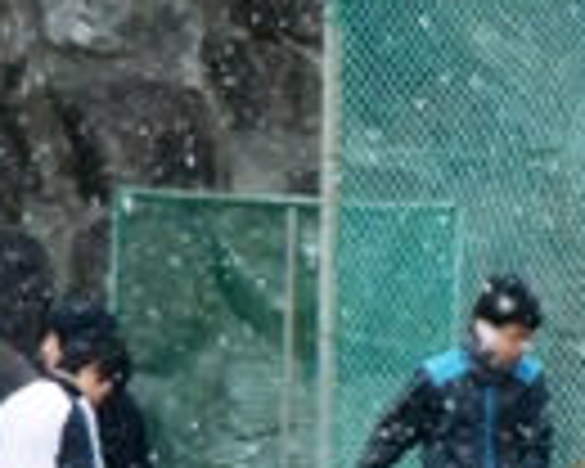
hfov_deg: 2.9
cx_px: 486
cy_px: 423
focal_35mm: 671
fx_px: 11618
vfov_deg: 2.3
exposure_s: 1/200
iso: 400
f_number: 5.2
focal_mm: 35.7
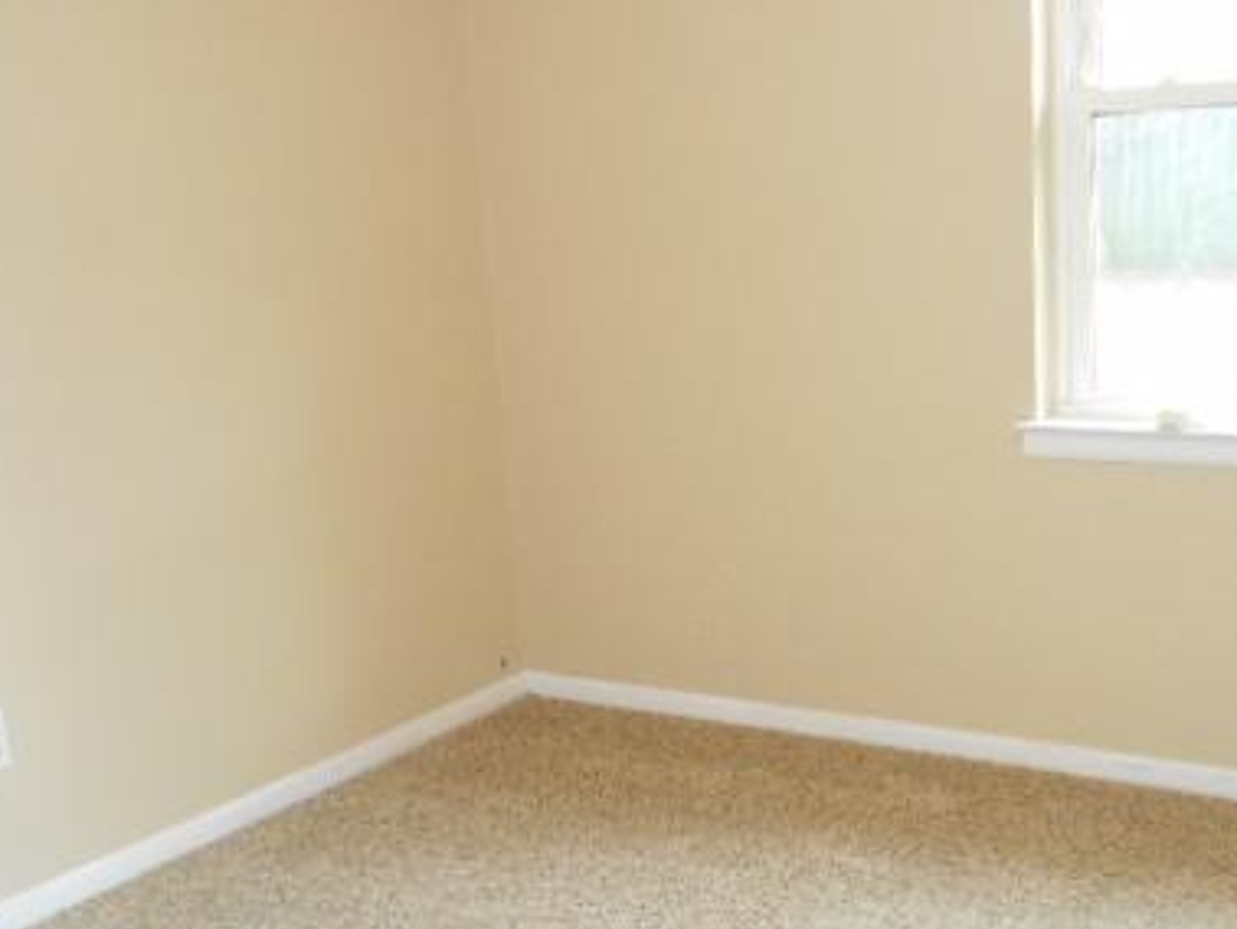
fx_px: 1573
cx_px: 684
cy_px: 615
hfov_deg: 42.9
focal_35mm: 44
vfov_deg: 32.6
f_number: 3.4
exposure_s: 1/20
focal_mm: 4.7
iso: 400
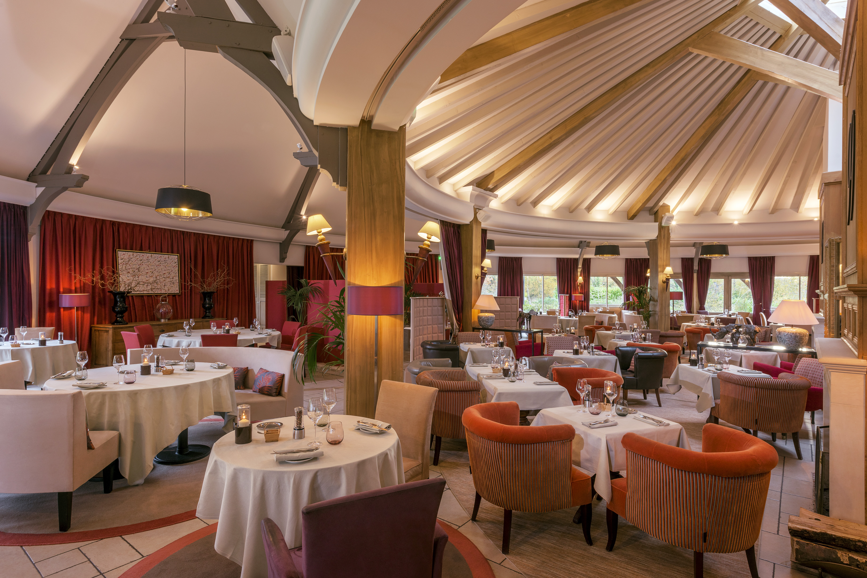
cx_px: 434
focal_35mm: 19
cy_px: 289
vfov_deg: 64.6
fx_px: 458
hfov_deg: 86.9
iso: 64
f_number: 13
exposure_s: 1/1.25
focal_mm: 19
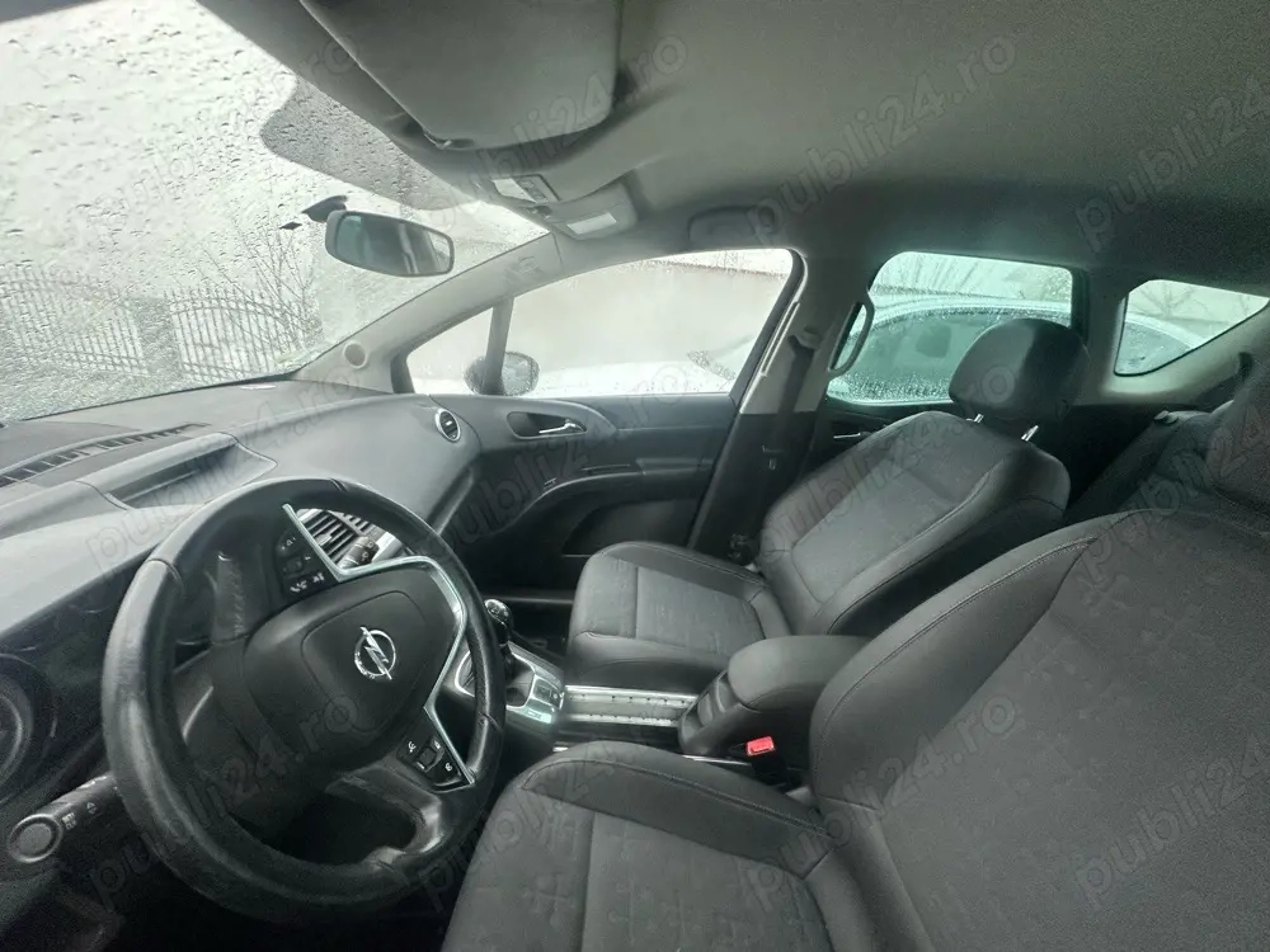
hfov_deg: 102.1
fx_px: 514
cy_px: 476
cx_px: 635
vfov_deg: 85.7
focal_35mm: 14
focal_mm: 2.22
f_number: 2.2
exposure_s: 1/85
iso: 320
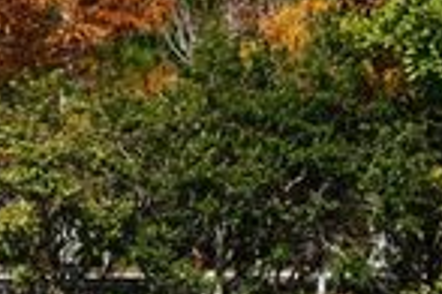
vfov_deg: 5.2
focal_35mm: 262
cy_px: 324
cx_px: -289
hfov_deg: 7.7
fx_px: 3217
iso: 100
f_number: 9
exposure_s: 1/320
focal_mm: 30
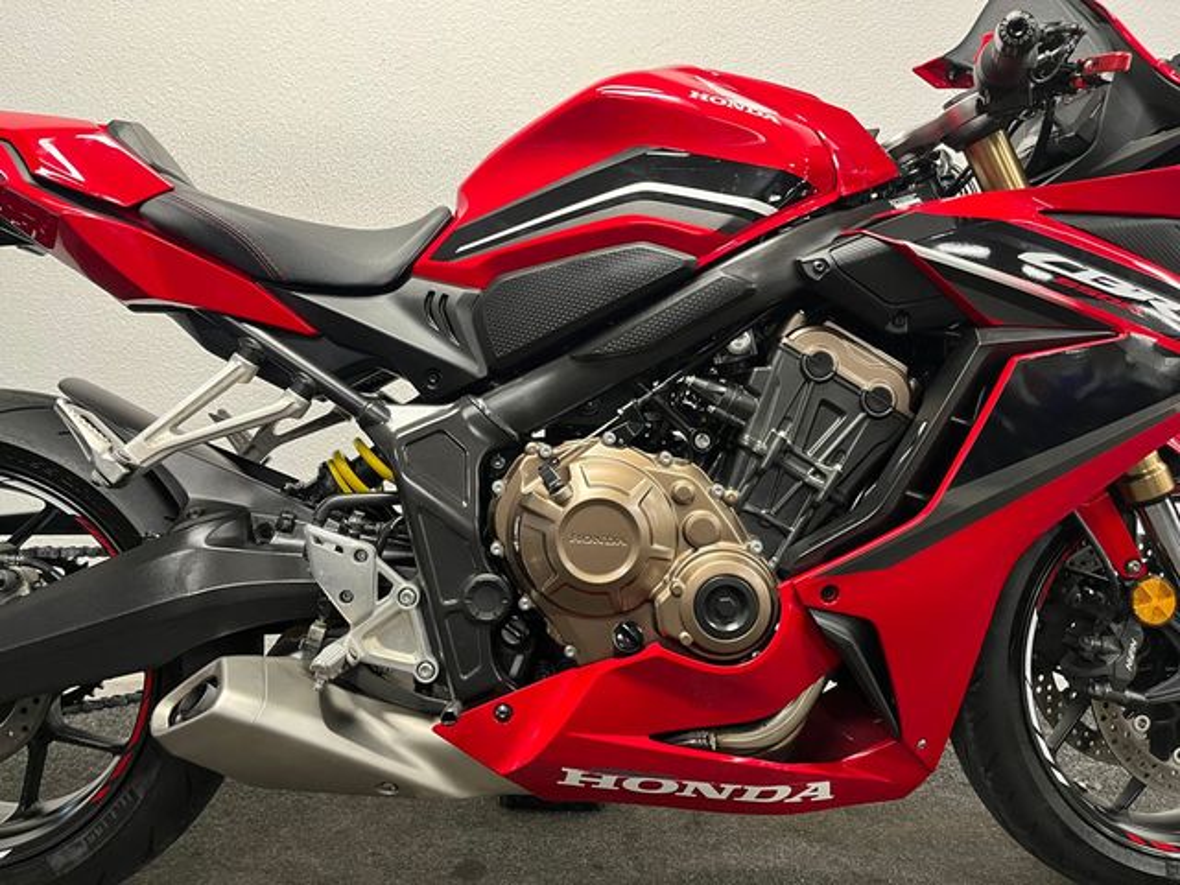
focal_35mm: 26
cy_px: 442
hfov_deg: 67.3
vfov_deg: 53.1
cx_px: 590
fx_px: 886
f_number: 1.6
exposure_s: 1/50
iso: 320
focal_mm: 5.1
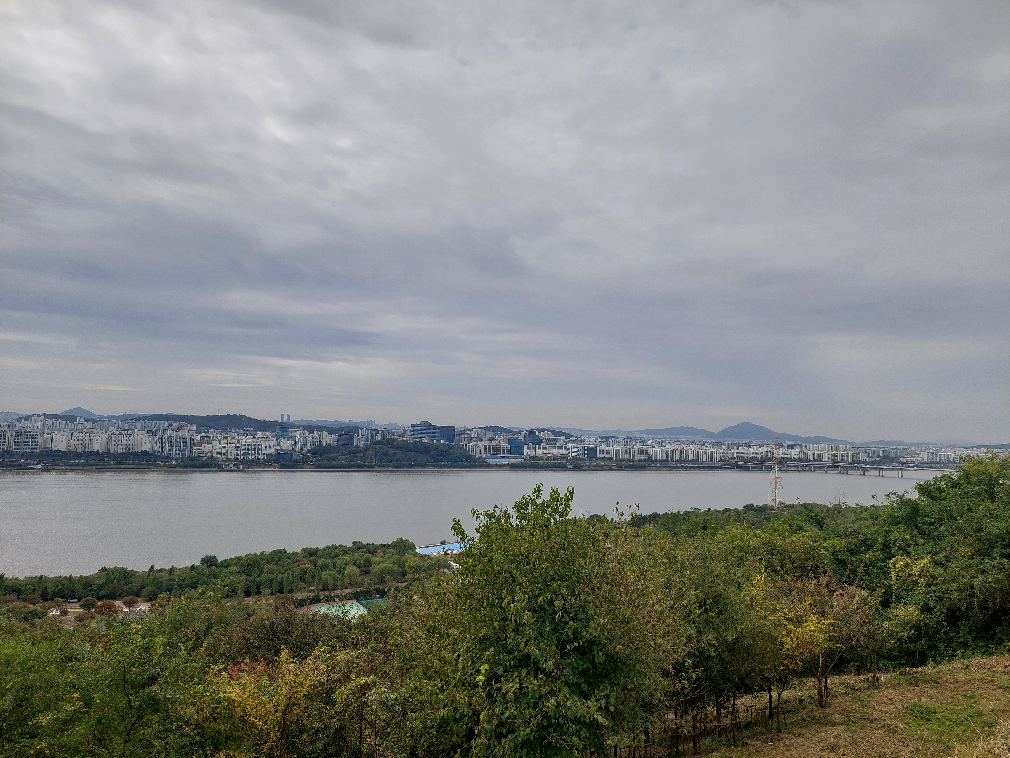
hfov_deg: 69.4
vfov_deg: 54.9
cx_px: 505
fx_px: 729
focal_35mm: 25
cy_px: 379
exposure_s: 1/2723
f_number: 1.8
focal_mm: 5.23
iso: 40
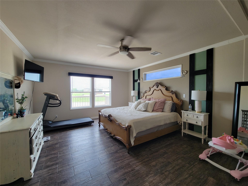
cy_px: 93
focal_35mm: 13
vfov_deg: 89.9
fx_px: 93
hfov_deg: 106.2
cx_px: 124
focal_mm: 2.2
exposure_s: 1/60
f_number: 2.2
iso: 64
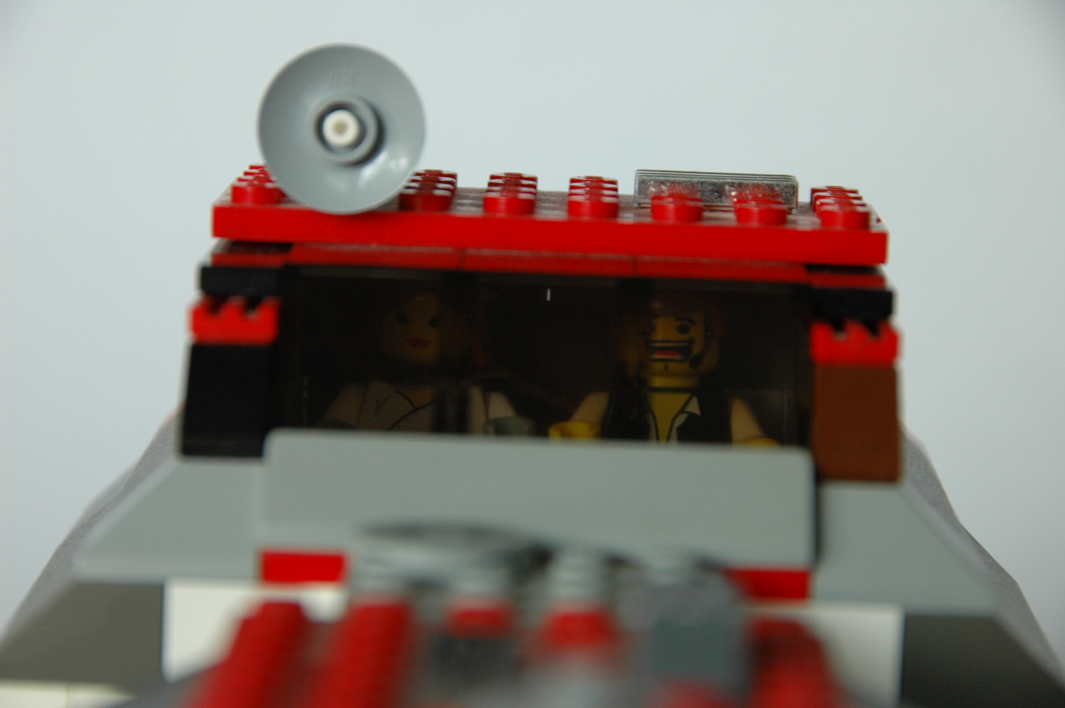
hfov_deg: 6.9
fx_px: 8867
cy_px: 354
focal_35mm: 300
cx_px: 532
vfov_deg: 4.6
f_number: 8
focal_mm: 200
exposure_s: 1/20
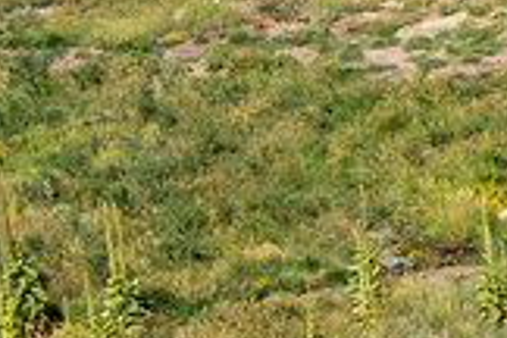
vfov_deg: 9.3
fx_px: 2042
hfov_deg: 10.0
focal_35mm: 145
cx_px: 1593
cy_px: -77
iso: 147
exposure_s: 1/3800
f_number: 2.8
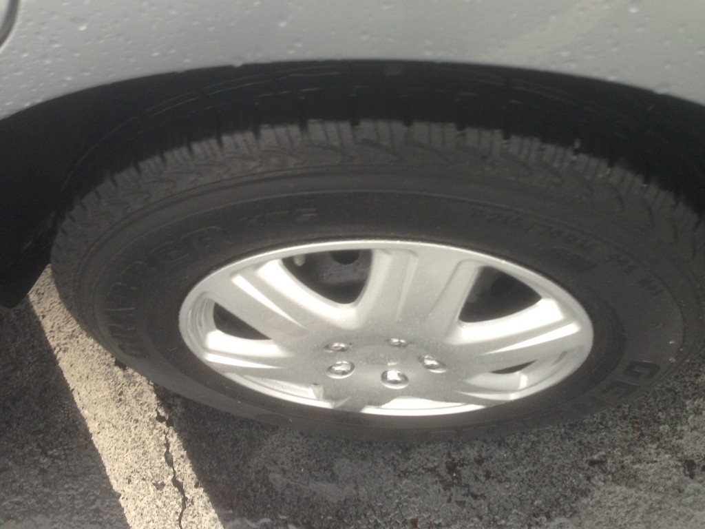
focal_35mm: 33
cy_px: 264
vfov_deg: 42.9
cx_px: 352
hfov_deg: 55.4
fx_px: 672
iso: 50
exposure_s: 1/60
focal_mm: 4.13
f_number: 2.4
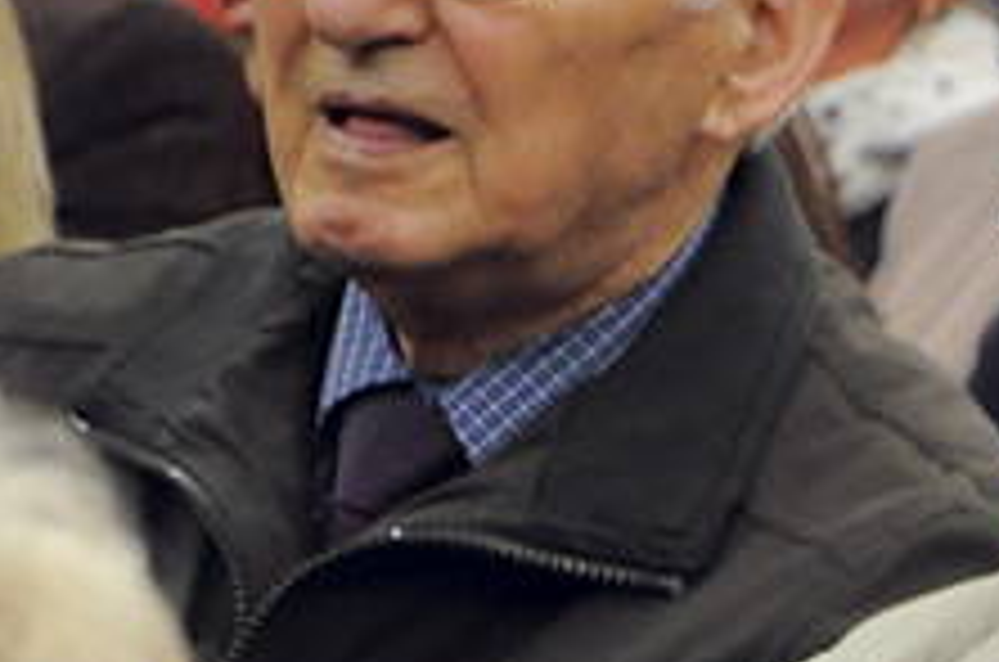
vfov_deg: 2.3
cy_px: 849
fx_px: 16723
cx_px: 1822
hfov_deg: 3.4
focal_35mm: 604
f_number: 5.6
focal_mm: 105
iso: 2500
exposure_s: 1/80
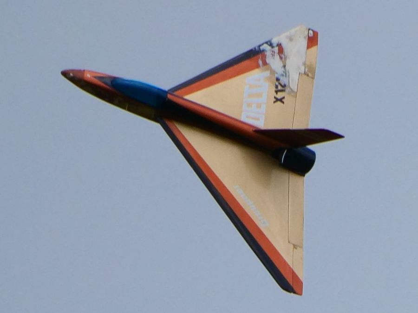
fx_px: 9660
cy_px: 156
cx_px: 209
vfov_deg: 1.9
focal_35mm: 800
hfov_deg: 2.5
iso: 200
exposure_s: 1/1000
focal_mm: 400
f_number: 6.3
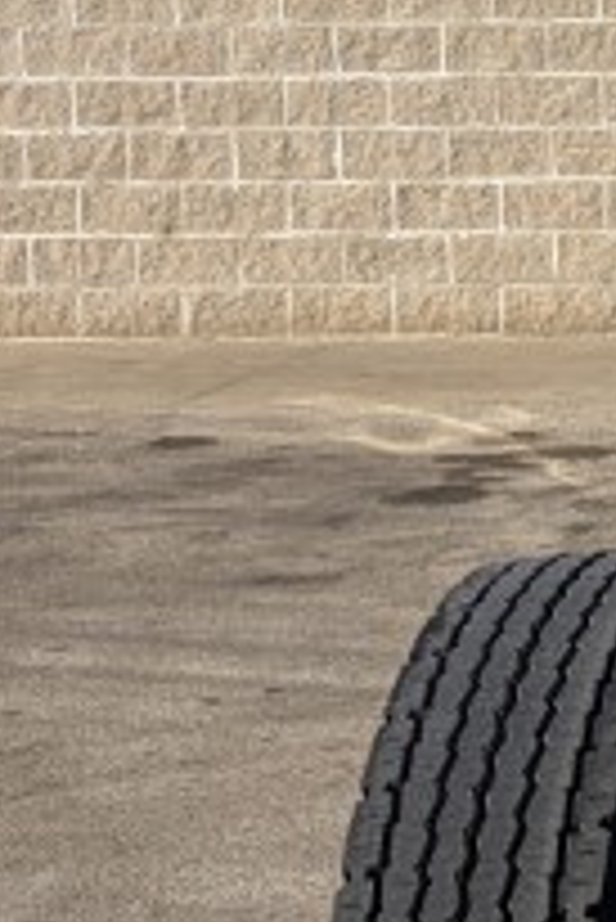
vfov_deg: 15.1
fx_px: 3459
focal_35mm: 135
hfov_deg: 9.0
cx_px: 1583
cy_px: 175
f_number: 1.6
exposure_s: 1/4329
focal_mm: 5.96
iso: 50
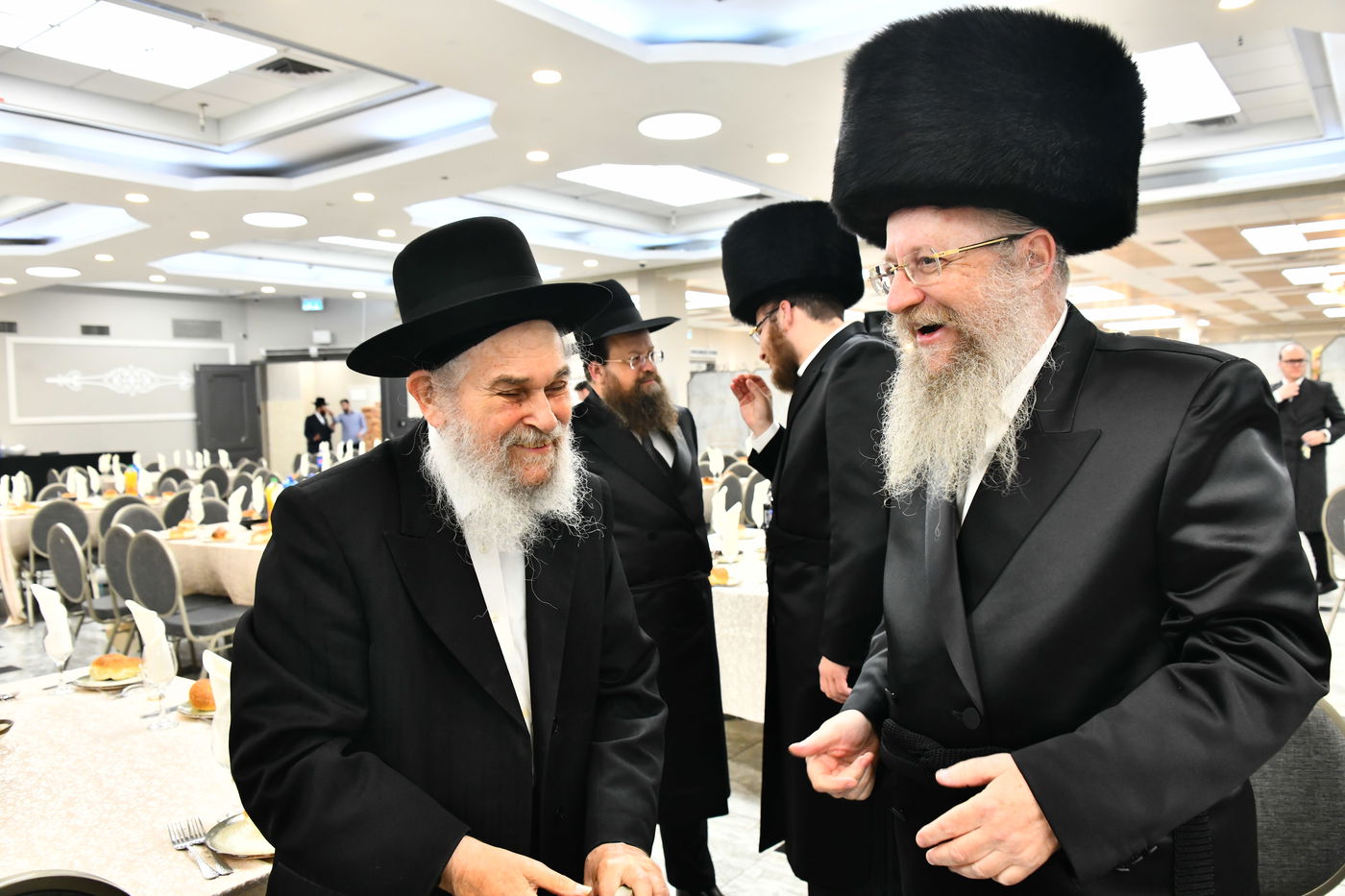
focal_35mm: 28
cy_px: 448
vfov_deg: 46.4
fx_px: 1046
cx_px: 672
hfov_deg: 65.5
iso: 2000
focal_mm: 28
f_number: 5.6
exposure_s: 1/125
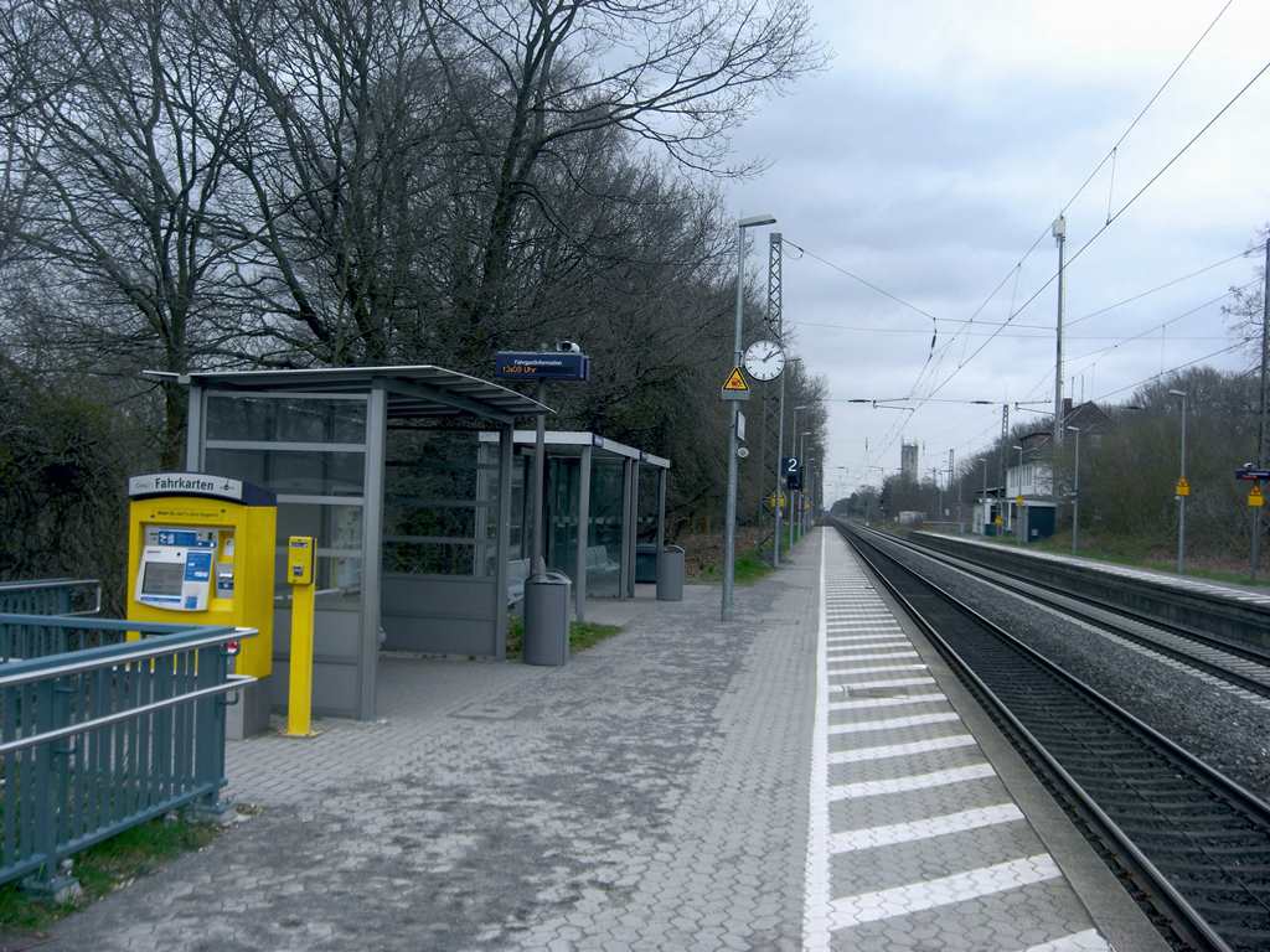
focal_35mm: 38
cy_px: 476
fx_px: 1394
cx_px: 635
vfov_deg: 37.7
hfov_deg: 49.0
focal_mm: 7.9
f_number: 2.8
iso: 80
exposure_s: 1/320
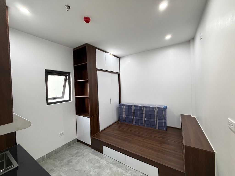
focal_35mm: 14
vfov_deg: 85.7
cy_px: 88
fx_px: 95
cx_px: 118
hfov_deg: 102.1
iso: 200
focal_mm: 2.22
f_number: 2.2
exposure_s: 1/99
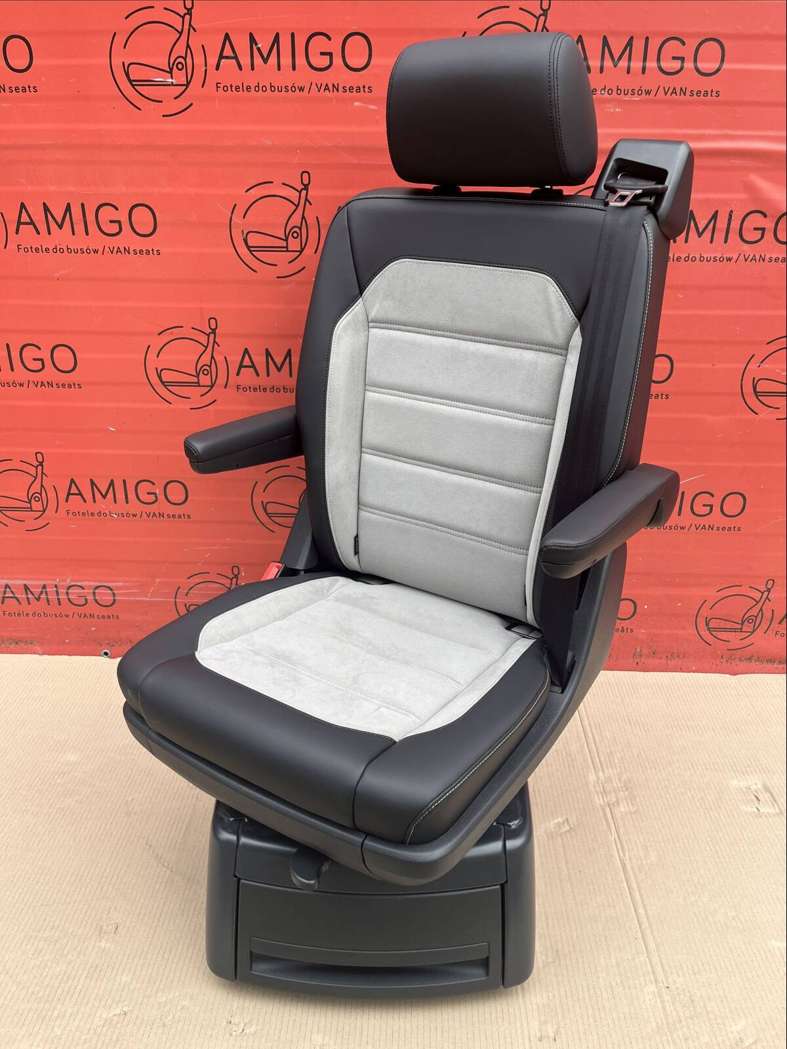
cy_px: 524
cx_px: 394
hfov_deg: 53.1
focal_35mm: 26
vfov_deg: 67.3
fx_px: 788
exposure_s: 1/547
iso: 50
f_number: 1.6
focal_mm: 5.1
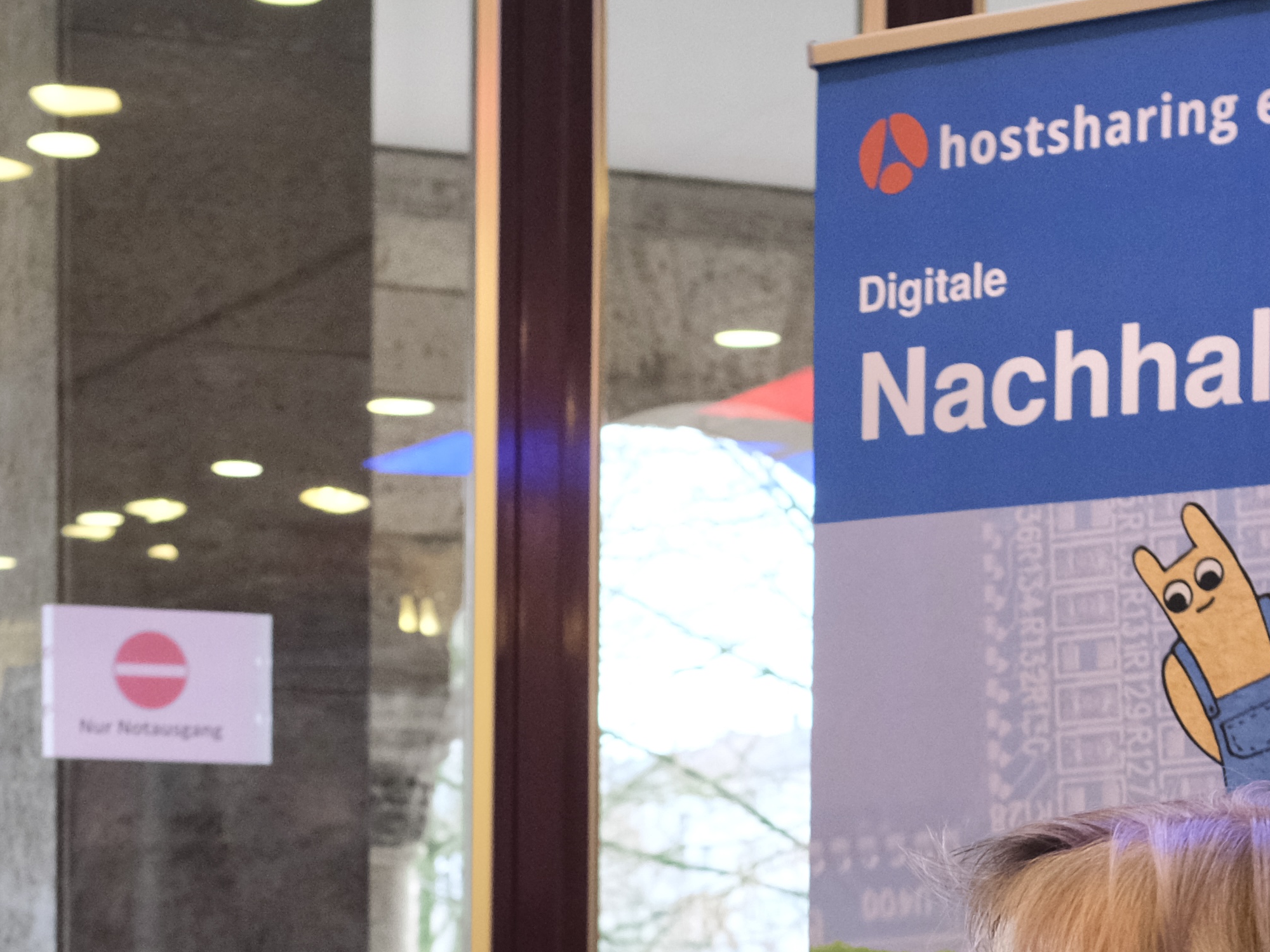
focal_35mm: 105
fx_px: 3852
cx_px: 537
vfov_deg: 13.6
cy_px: 1204
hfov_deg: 18.7
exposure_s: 1/125
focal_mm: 23
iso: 1600
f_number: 3.6
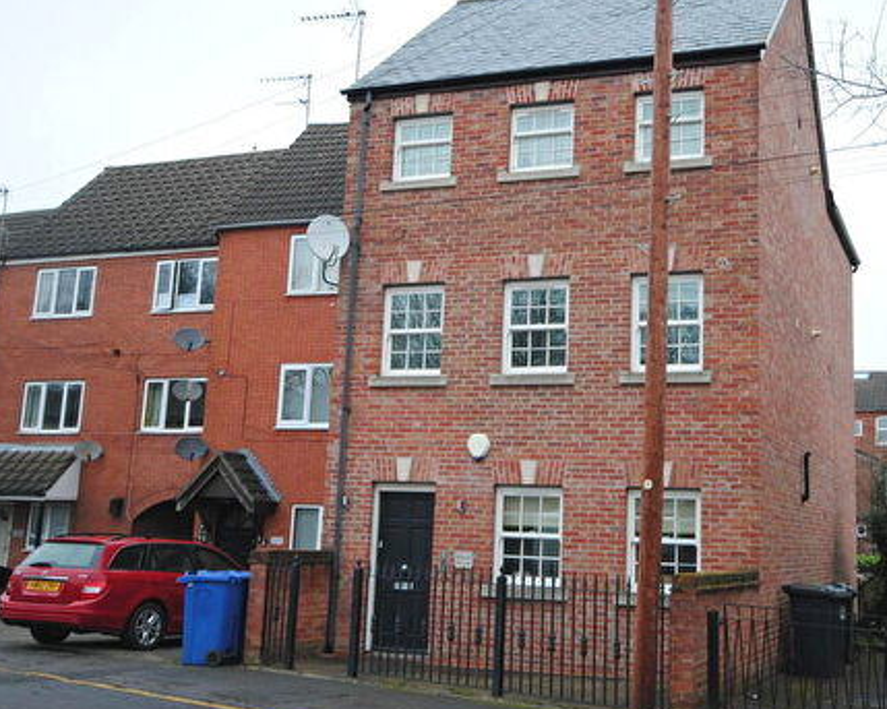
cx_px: 536
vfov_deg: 32.7
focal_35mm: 46
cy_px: 296
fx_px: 1207
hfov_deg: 40.2
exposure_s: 1/40
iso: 200
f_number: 5.6
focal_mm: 20
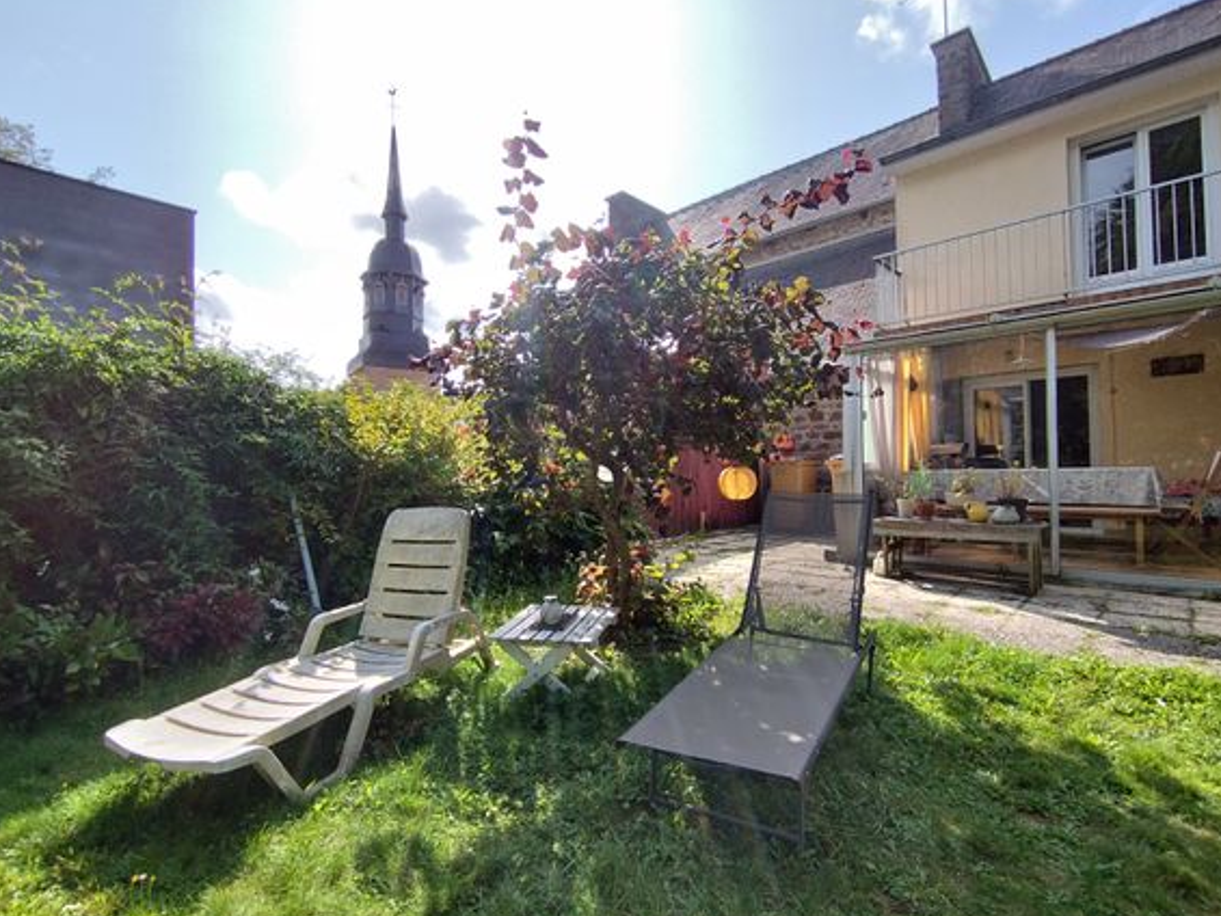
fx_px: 600
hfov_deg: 91.0
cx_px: 605
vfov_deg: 74.7
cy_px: 462
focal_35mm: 17
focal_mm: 1.65
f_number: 2.2
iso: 50
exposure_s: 1/452
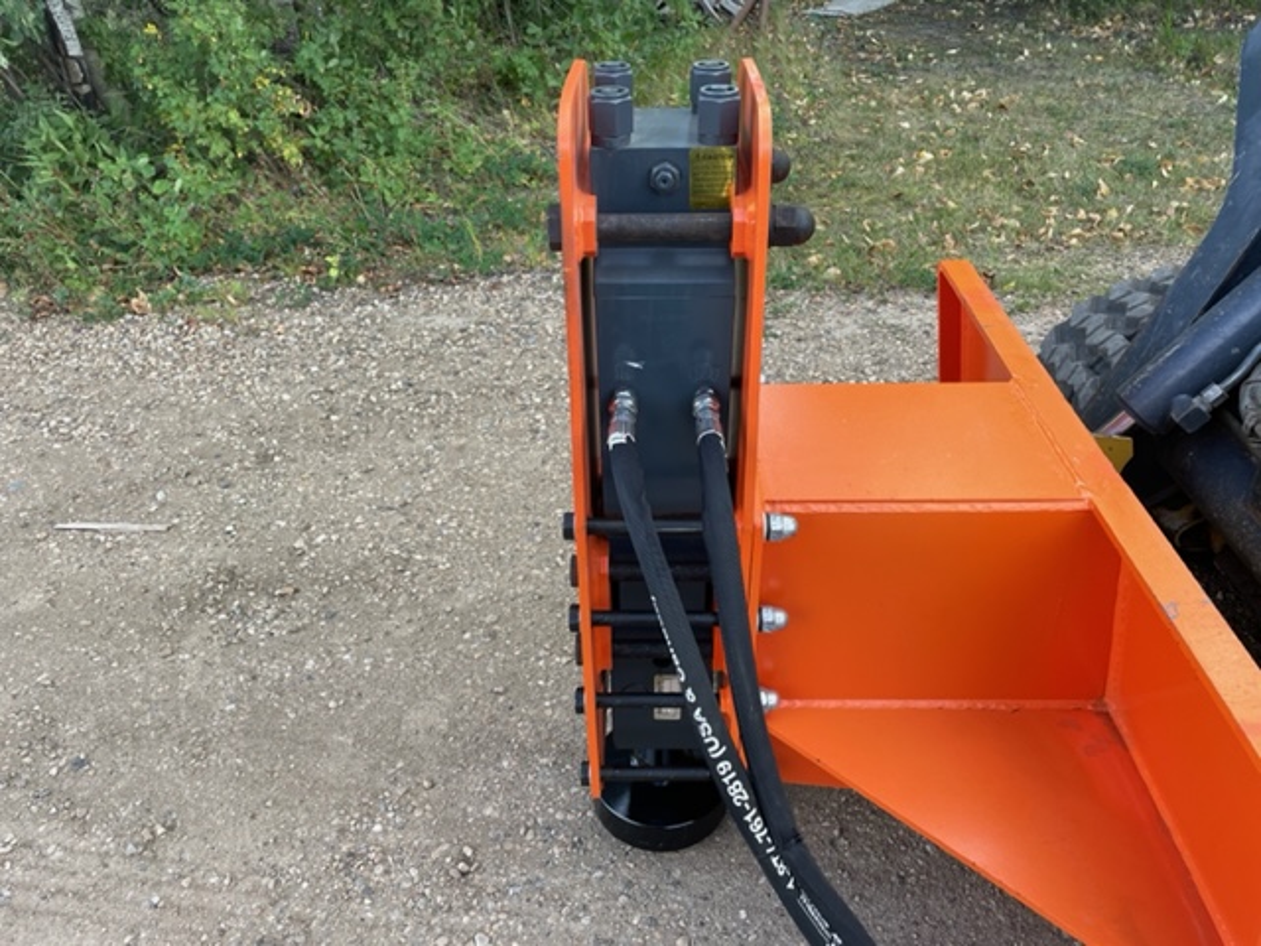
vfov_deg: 53.1
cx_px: 630
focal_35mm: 26
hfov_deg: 67.3
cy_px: 473
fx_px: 947
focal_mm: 4.2
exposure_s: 1/271
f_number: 1.6
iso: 32
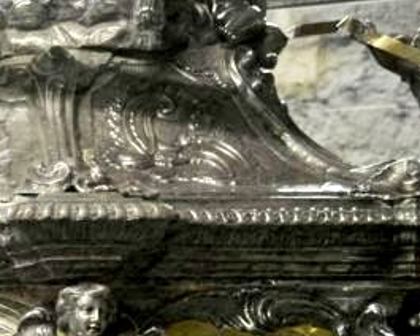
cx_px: -165
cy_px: 316
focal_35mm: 131
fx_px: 1634
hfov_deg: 13.9
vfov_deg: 11.6
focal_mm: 31
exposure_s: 1/13
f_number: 4
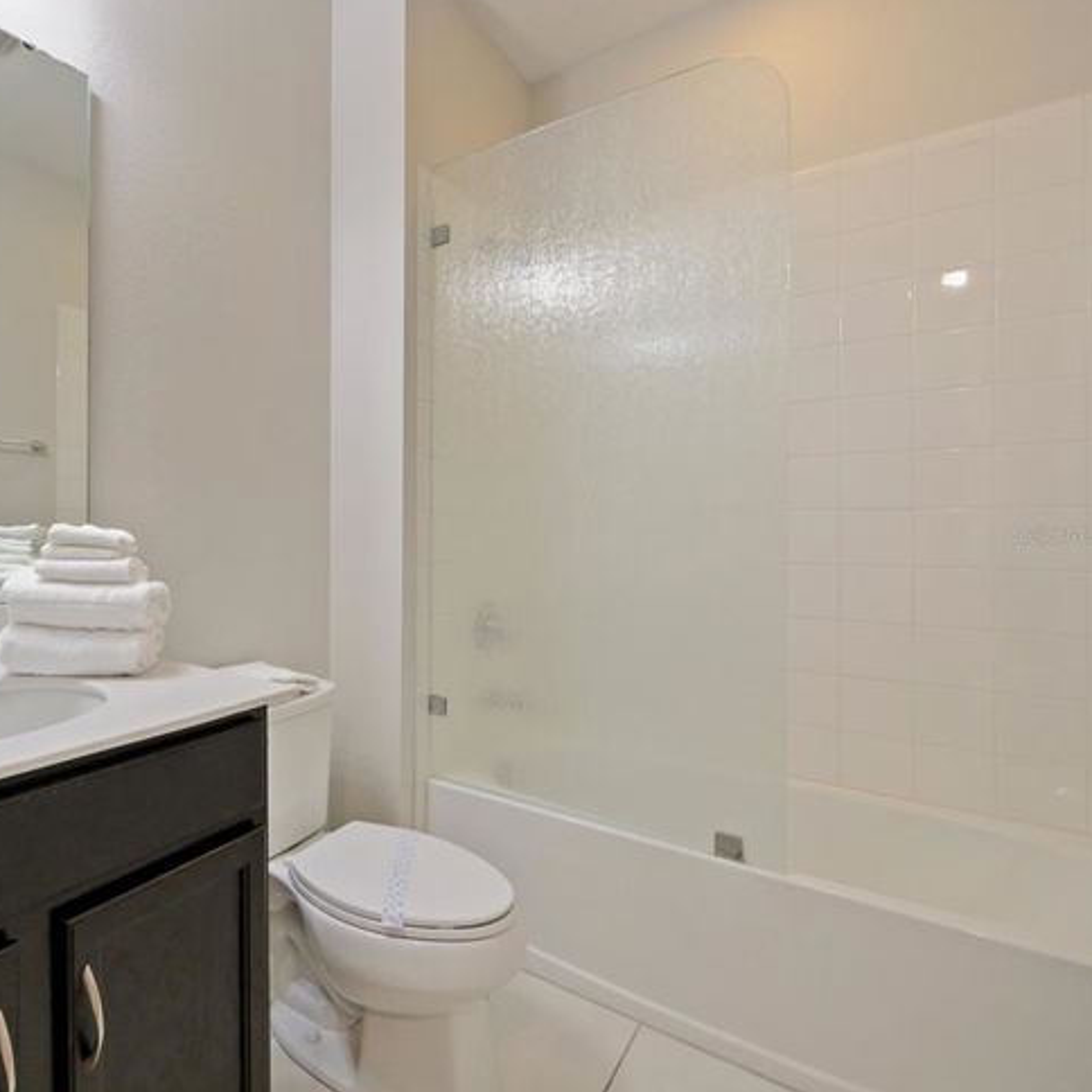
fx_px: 642
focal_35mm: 18
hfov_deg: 76.4
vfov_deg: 80.7
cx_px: 310
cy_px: 535
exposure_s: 1/60
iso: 1600
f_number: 4
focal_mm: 7
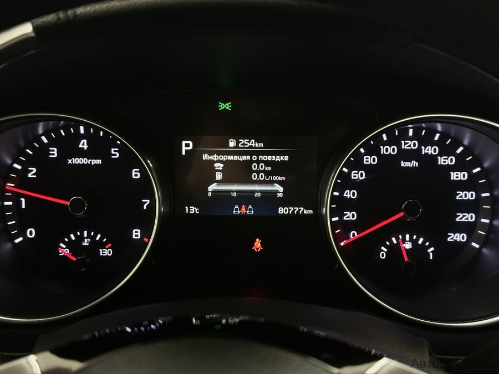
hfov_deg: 39.7
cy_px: 187
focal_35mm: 48
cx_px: 250
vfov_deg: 30.3
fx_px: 692
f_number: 1.78
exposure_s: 1/50
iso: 200
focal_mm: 6.86
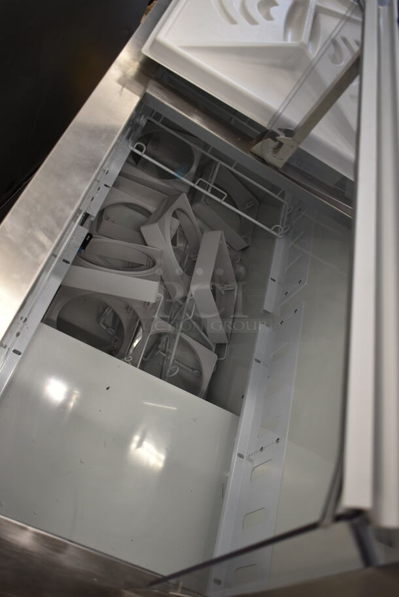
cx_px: 200
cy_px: 298
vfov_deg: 57.2
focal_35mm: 33
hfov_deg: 40.0
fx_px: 548
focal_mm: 22
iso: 450
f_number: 3.8
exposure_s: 1/30
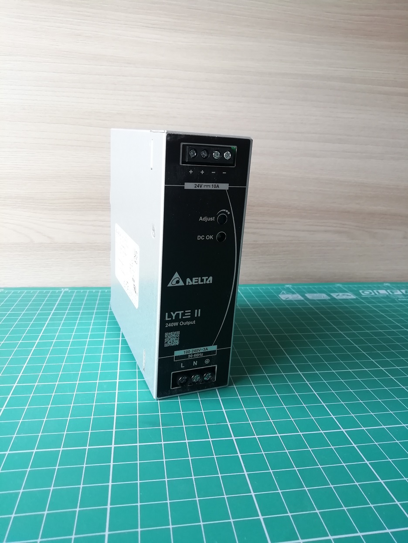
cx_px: 204
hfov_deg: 53.1
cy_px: 272
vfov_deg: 67.3
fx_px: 409
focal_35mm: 26
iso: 64
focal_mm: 3.21
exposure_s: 1/50
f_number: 2.2
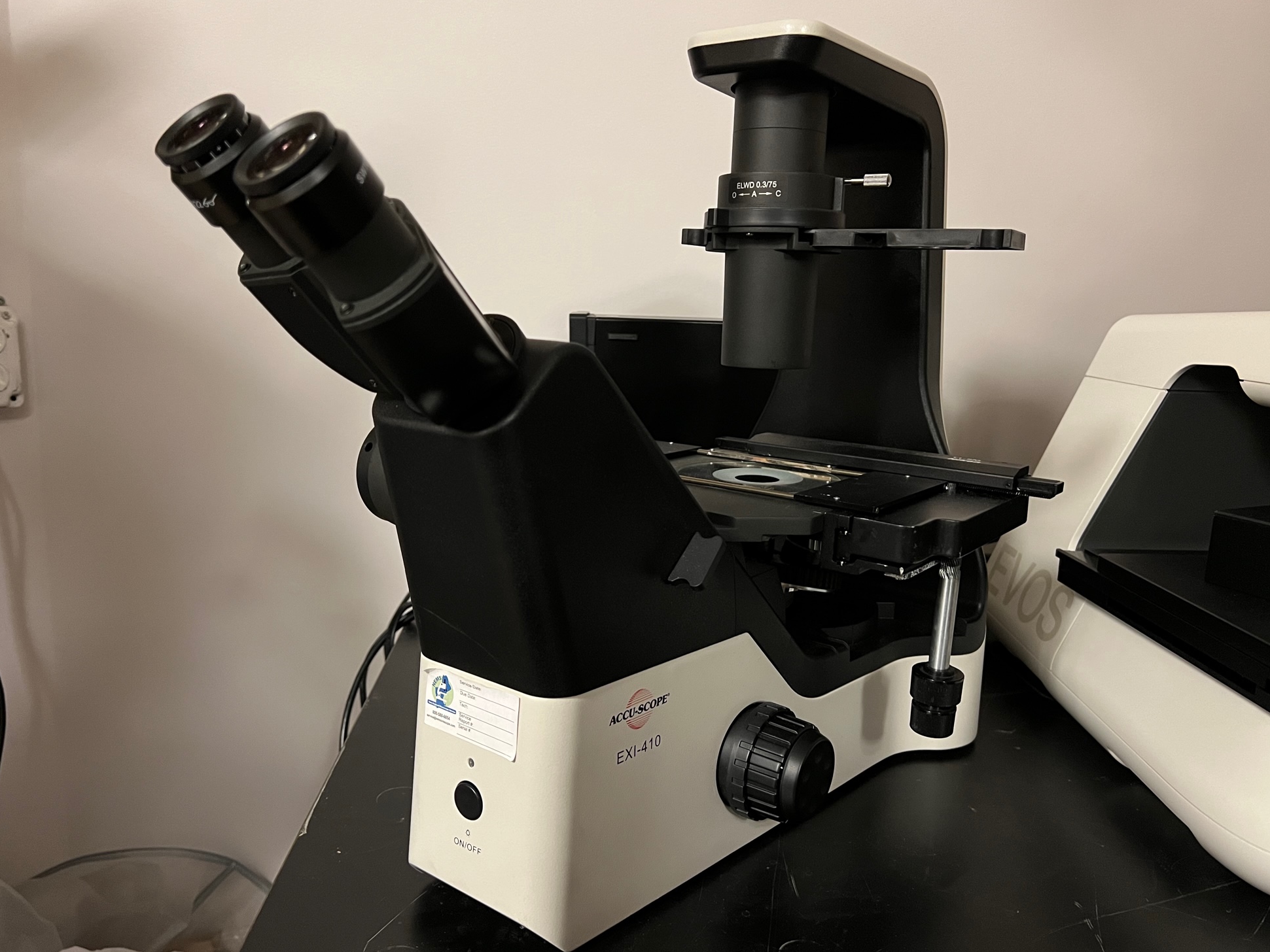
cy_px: 486
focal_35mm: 27
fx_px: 991
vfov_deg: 51.4
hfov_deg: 65.3
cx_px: 634
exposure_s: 1/30
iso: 500
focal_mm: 5.7
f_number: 1.5
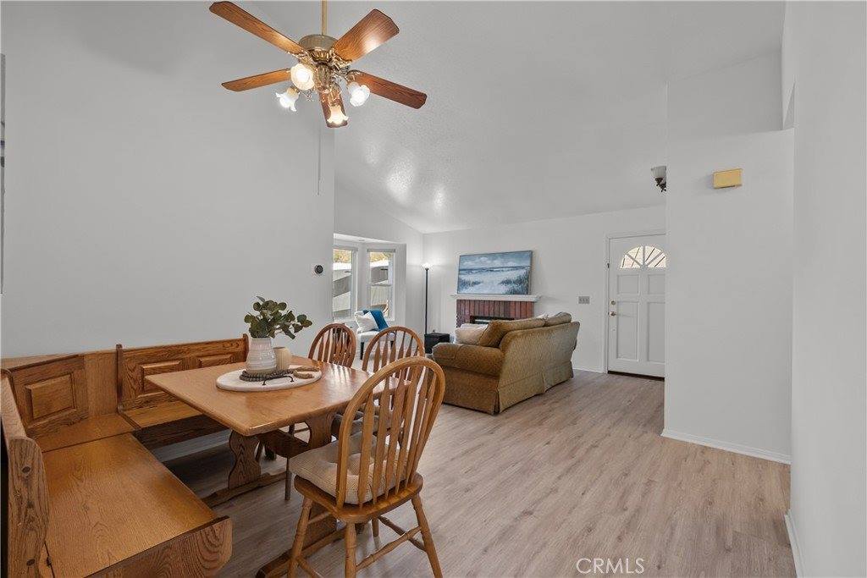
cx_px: 434
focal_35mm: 15
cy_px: 289
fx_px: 361
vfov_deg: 77.3
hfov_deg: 100.4
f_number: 9
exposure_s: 1/5
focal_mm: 15
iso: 250
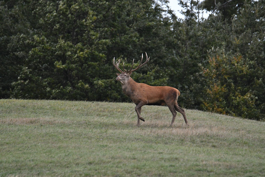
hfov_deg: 2.3
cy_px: 88
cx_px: 132
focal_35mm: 900
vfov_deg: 1.5
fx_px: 6624
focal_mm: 600
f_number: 6.3
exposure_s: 1/200
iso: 2000
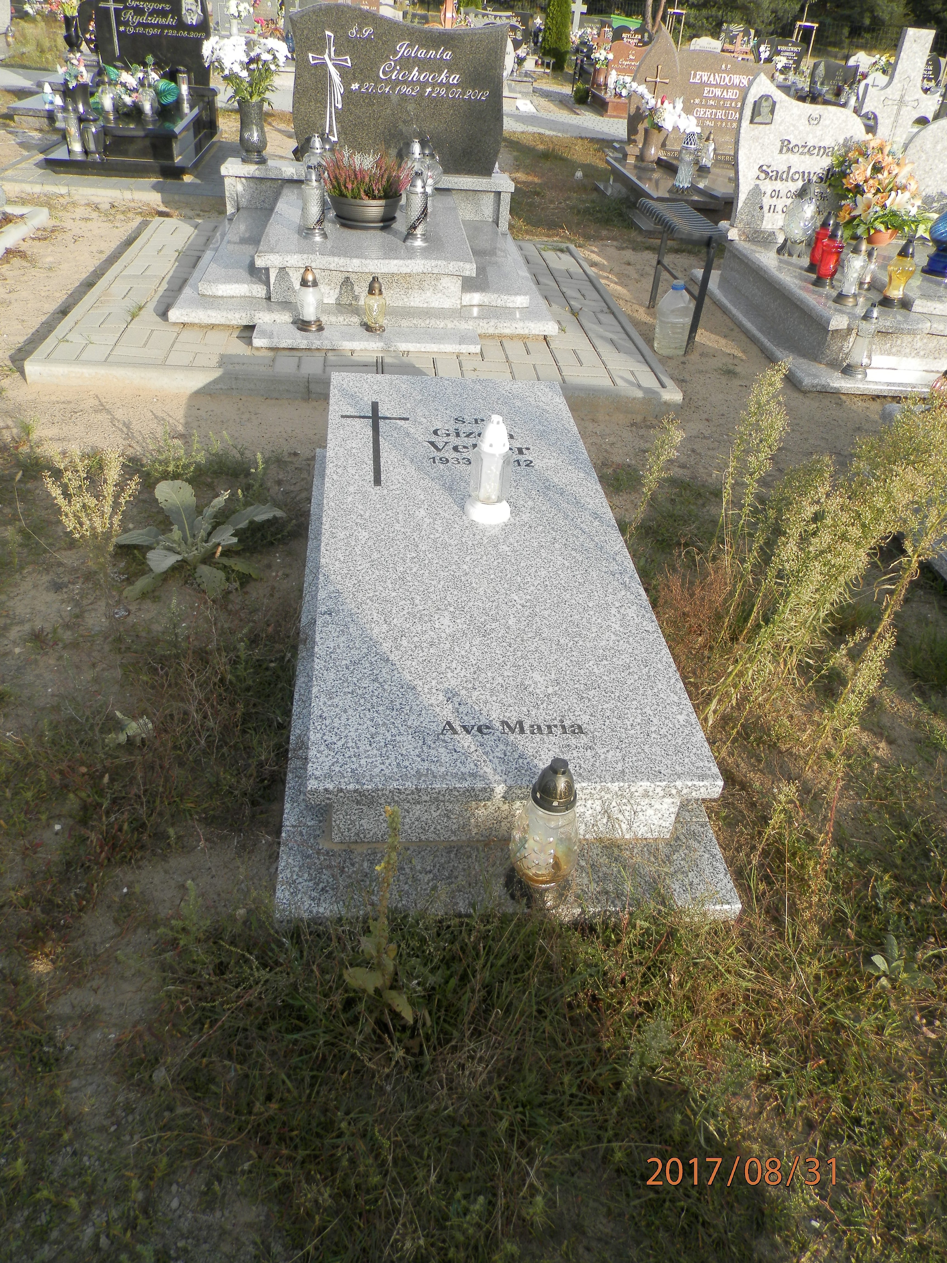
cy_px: 632
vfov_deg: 69.4
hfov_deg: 54.9
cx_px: 474
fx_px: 912
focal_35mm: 25
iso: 80
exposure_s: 1/640
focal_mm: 4.5
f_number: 3.1
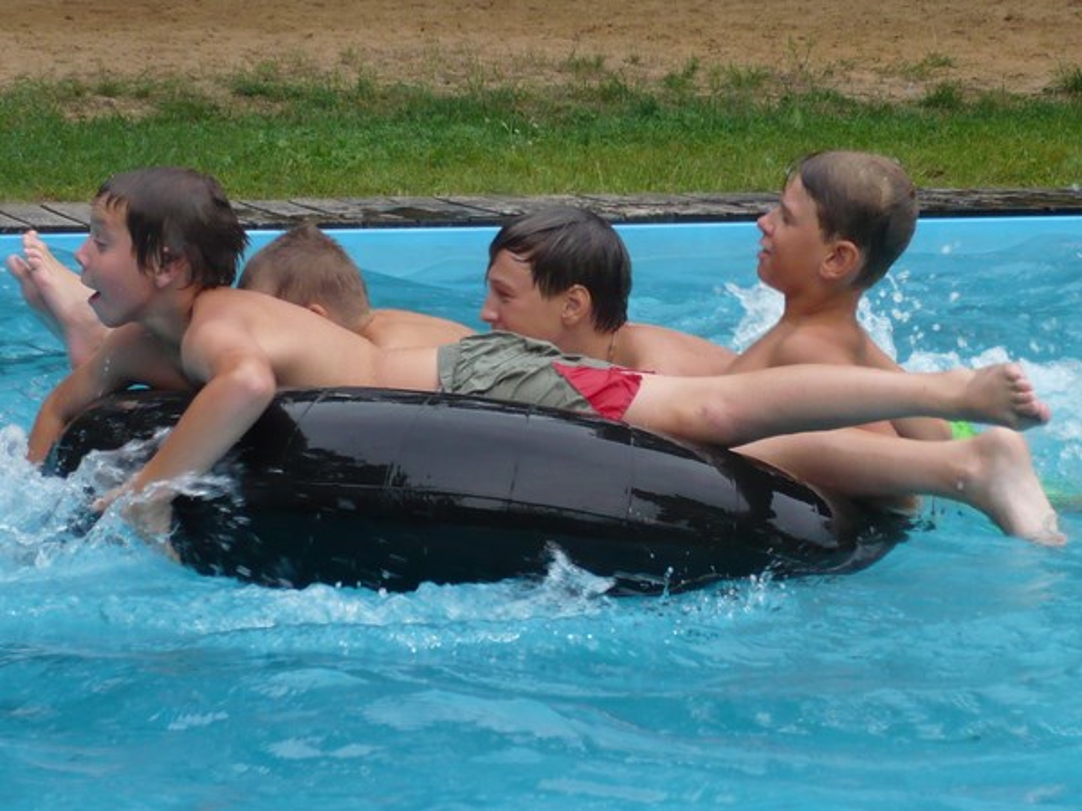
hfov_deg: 13.7
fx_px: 4501
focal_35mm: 144
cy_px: 406
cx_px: 541
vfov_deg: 10.3
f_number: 5
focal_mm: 17.4
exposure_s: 1/125
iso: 160
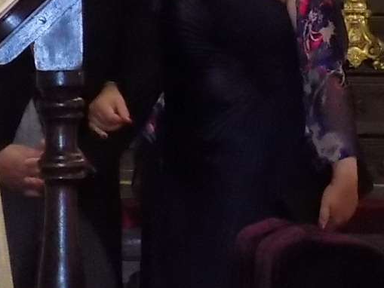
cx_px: 360
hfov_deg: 6.8
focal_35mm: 290
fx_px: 3218
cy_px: 69
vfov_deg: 5.1
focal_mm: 11.5
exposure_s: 1/30
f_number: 4.1
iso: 800
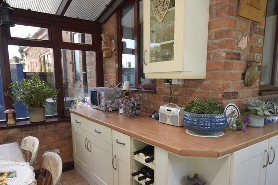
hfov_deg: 71.5
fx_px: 193
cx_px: 141
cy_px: 110
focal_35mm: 25
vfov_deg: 51.0
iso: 250
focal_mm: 10
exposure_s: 1/125
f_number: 5.6
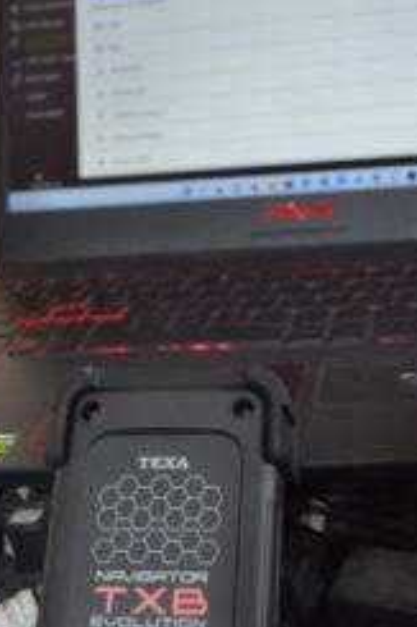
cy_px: 214
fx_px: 1289
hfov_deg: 18.4
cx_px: 248
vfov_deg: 27.2
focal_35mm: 74
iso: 560
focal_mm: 23
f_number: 5
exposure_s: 1/100
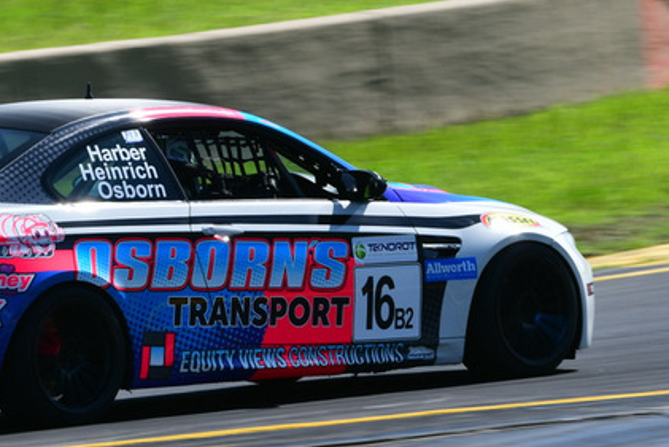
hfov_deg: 3.4
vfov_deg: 2.3
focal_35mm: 598
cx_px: 251
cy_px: 159
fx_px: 11116
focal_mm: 210
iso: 200
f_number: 11
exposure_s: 1/250
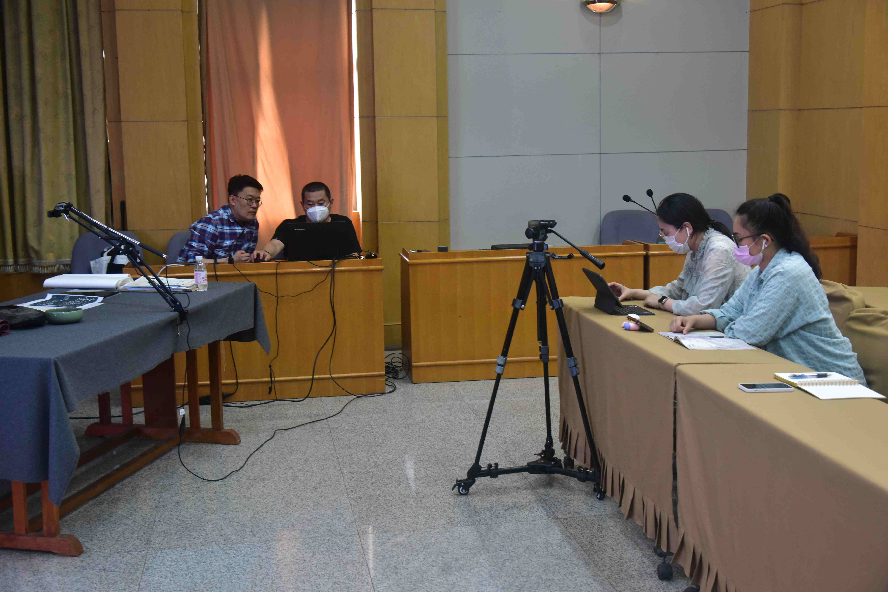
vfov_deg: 30.5
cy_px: 296
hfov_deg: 44.5
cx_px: 444
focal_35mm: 44
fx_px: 1086
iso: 3200
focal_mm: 44
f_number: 5
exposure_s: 1/60
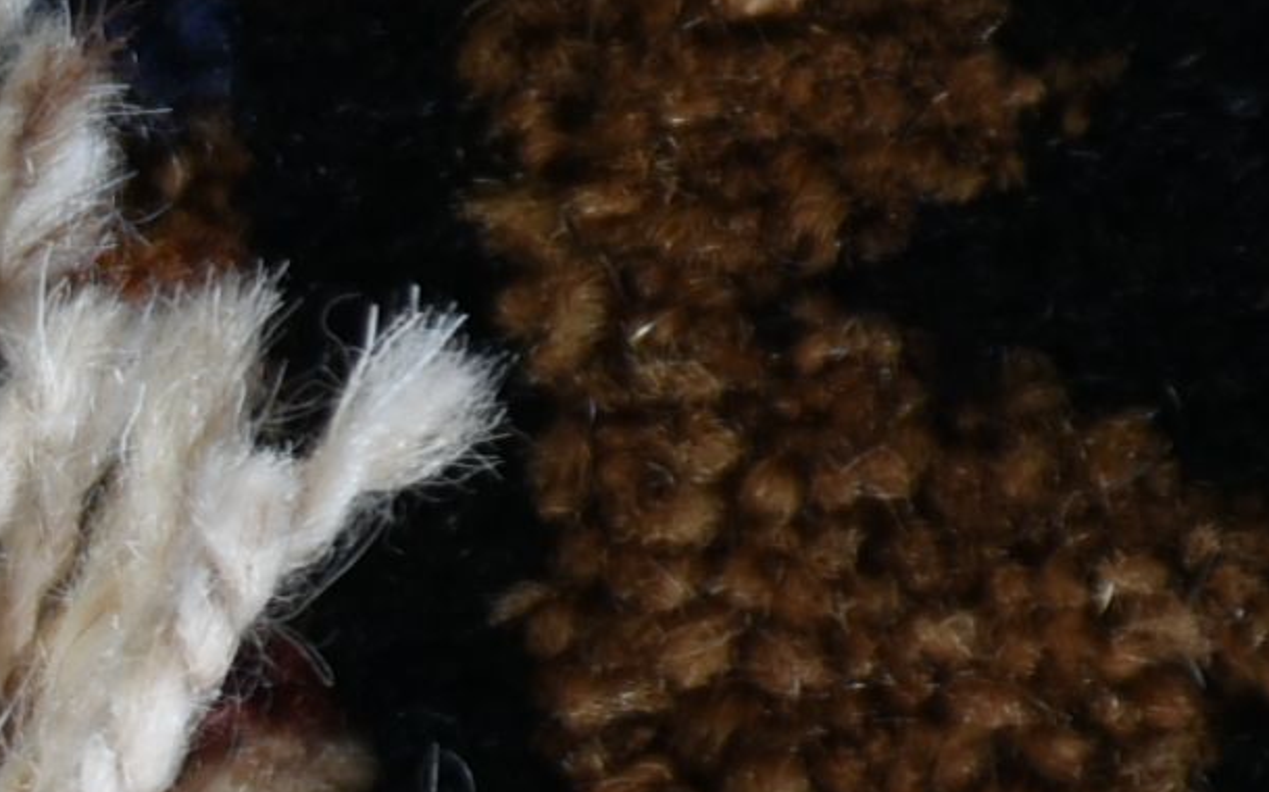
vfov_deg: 1.2
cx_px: -1361
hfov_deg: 2.0
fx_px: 36401
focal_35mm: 1053
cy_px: 696
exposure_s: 1/60
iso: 100
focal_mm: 140
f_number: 7.1
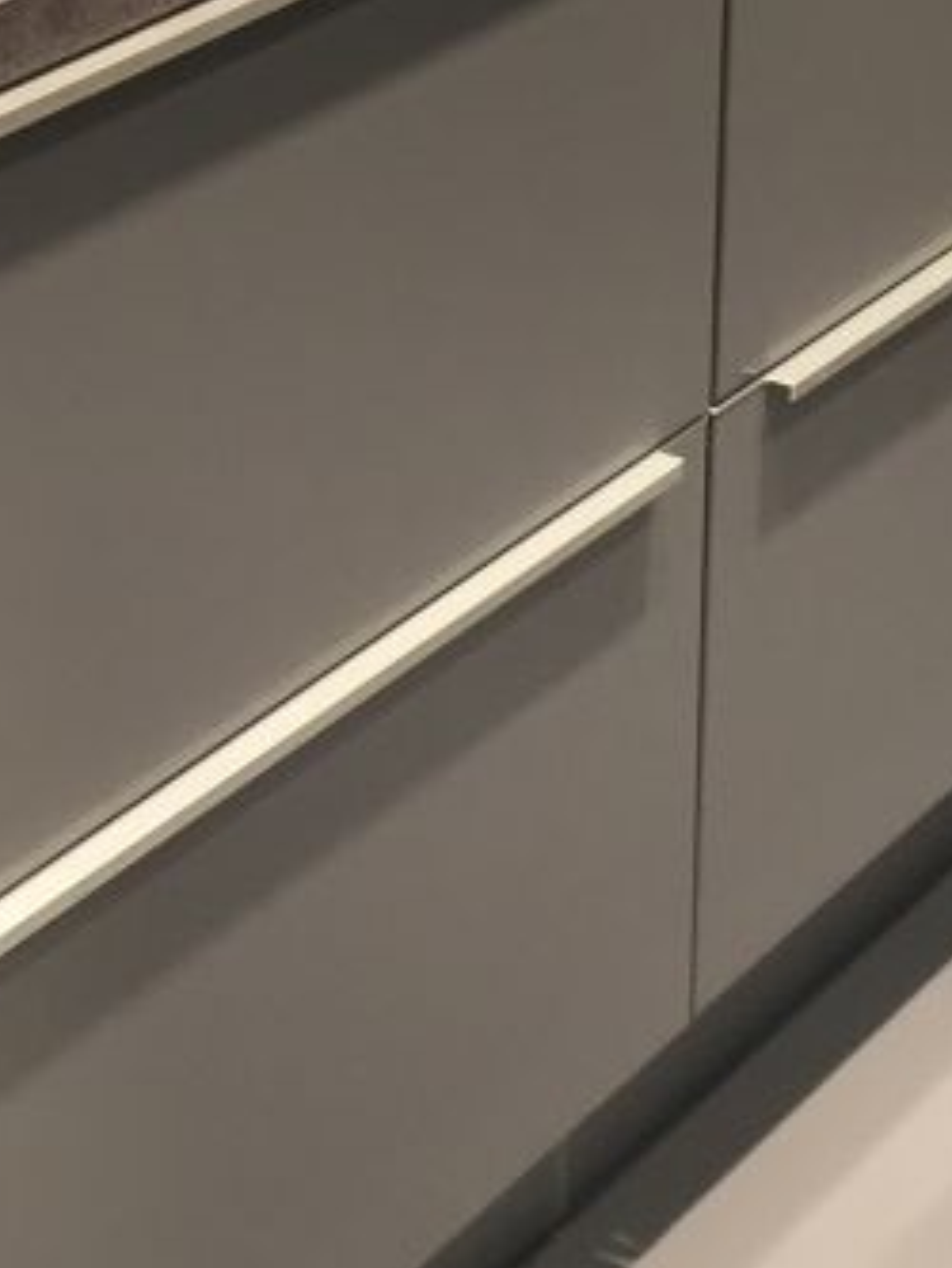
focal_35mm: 116
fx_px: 4251
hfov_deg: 12.7
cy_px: -459
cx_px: 198
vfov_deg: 15.9
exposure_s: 1/33
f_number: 2.2
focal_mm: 4.15
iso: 50
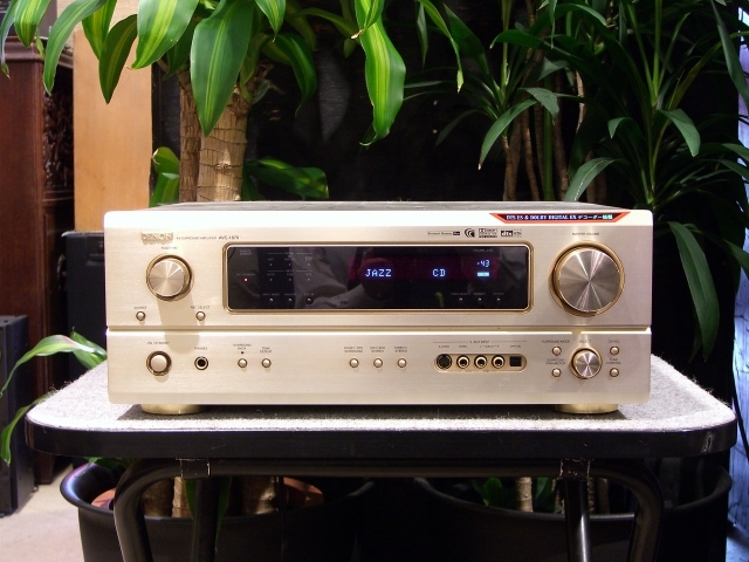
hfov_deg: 33.8
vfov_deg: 25.7
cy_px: 281
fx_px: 1233
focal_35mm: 57
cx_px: 374
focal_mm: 11.8
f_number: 3.6
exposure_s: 1/8
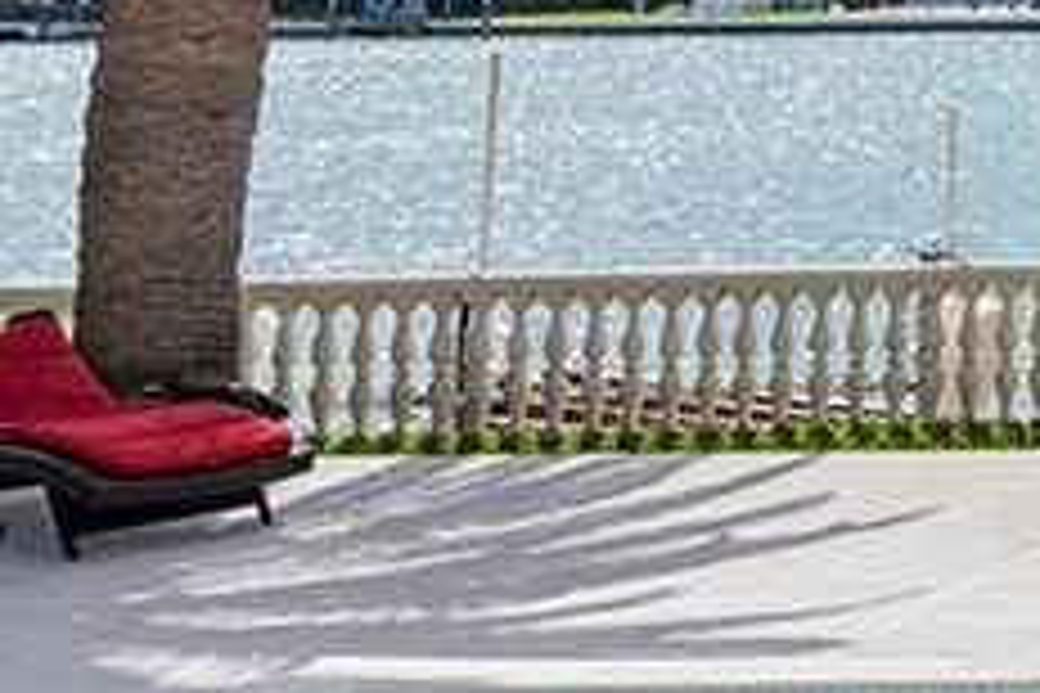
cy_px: -194
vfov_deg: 15.7
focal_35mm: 83
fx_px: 2398
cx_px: 2197
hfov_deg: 16.7
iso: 100
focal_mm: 16
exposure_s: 1/80
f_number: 10
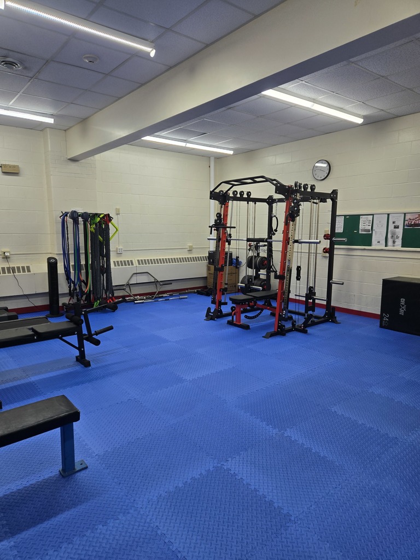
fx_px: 372
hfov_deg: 58.9
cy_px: 280
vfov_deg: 73.9
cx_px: 210
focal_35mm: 23
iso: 64
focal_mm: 5.4
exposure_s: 1/180
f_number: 1.8
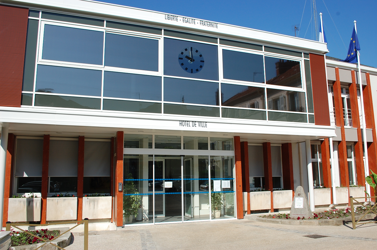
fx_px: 314
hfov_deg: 62.0
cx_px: 188
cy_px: 125
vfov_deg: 43.5
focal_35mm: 30
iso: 200
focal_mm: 20
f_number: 10
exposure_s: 1/400
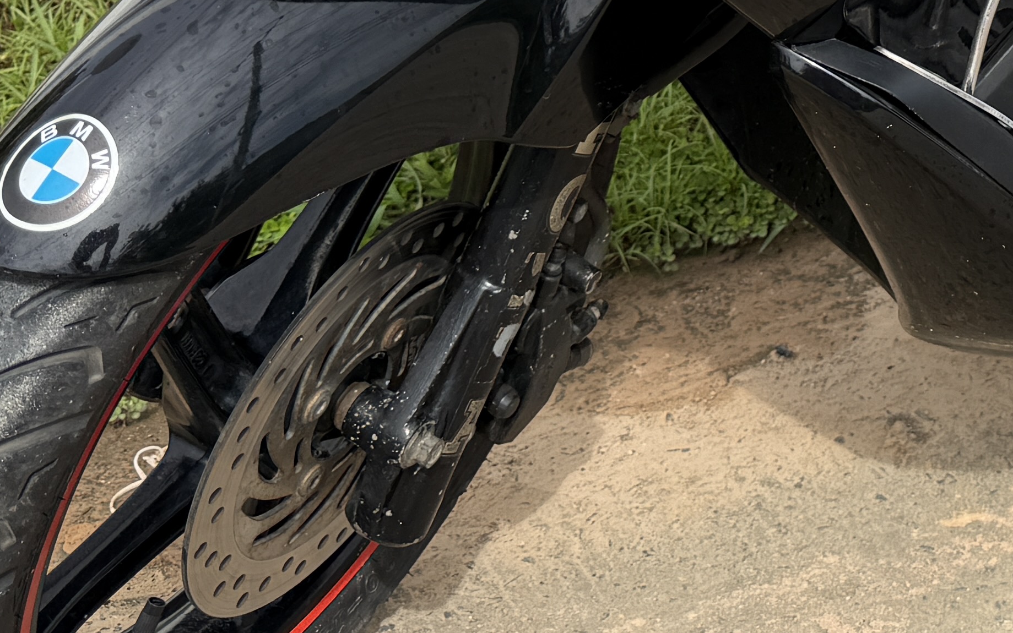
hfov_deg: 24.1
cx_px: 1163
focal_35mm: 79
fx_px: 2181
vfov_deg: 15.1
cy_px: -375
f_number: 1.78
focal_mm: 6.76
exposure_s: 1/4167
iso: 80
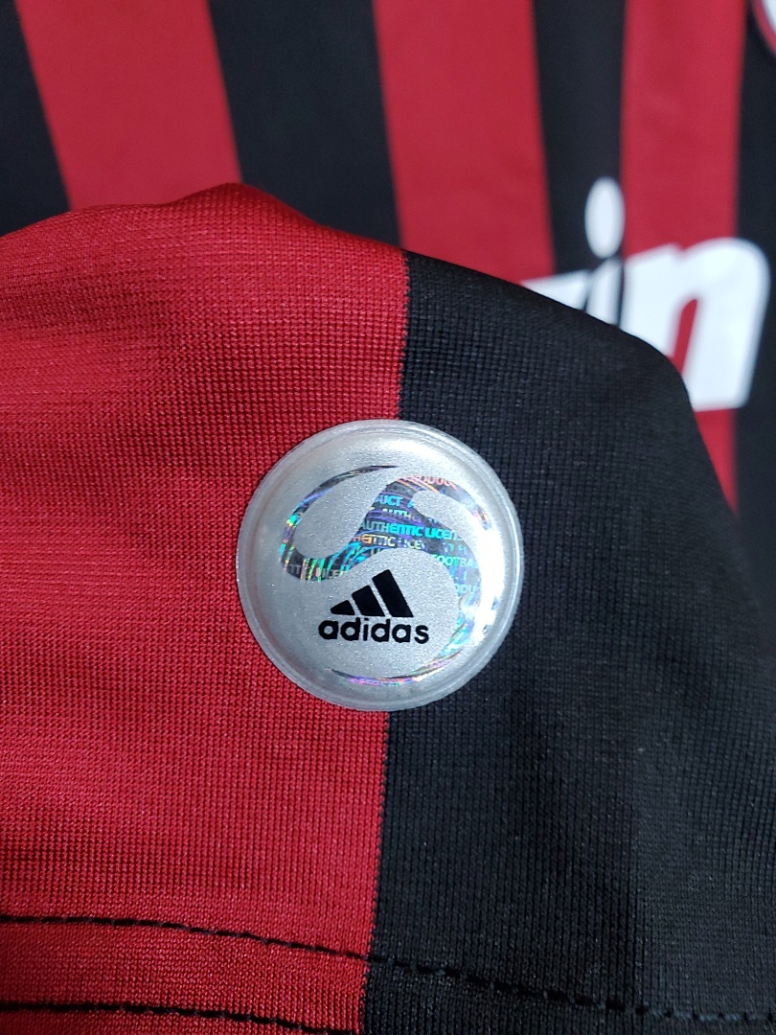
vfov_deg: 67.3
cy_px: 518
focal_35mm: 26
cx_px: 388
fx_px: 777
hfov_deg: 53.1
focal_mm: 4.3
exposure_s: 1/10
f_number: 2.4
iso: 200
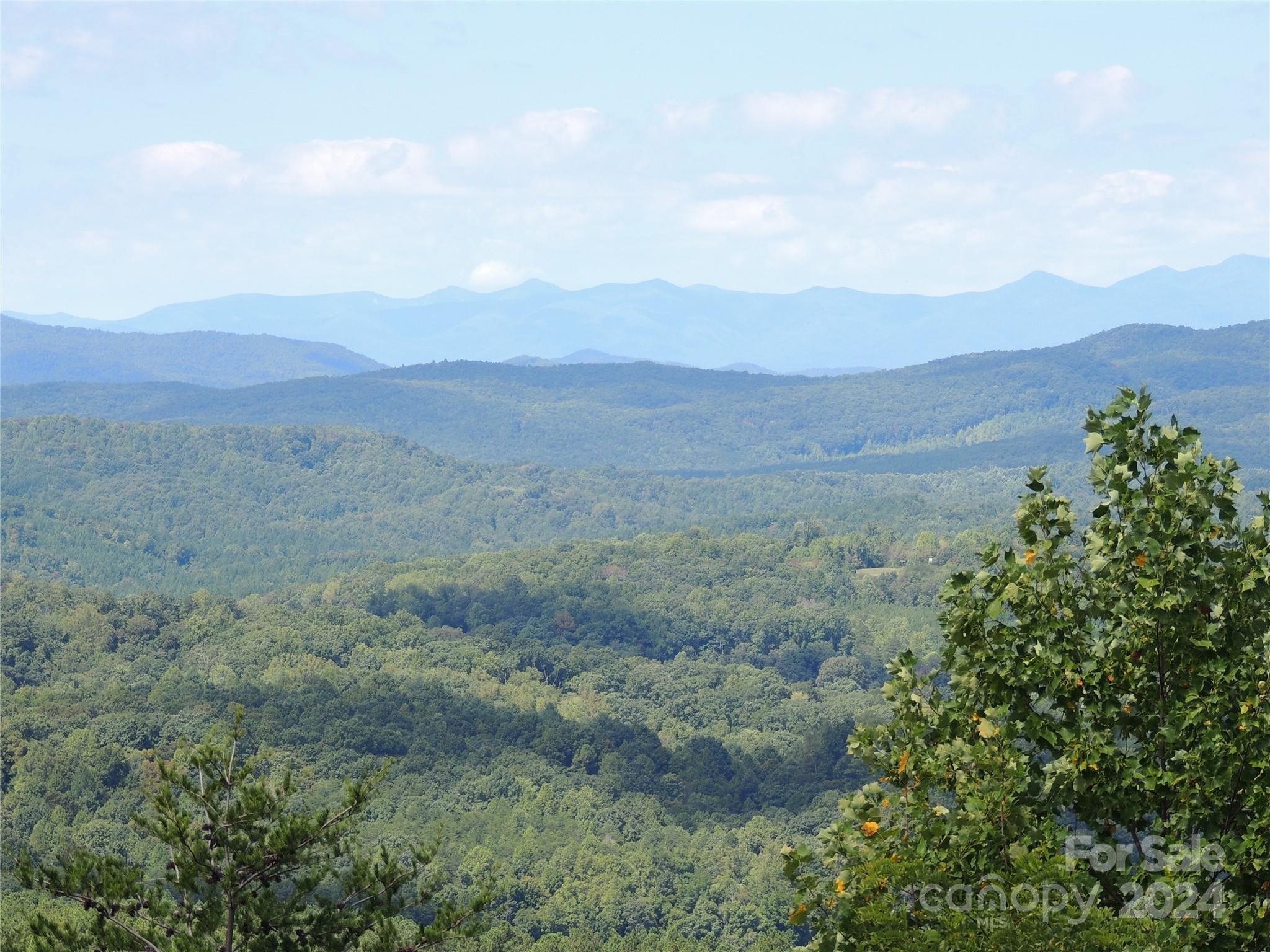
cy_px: 476
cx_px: 635
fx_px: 6237
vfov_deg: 8.7
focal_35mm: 170
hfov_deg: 11.6
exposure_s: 1/400
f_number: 4.5
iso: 100
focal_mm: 30.3
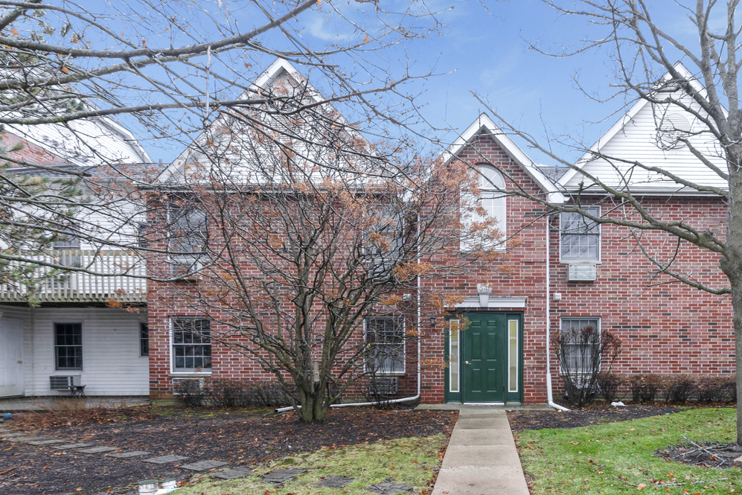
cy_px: 367
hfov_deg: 66.2
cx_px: 486
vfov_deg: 46.6
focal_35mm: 27
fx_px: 553
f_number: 11
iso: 100
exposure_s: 1/4
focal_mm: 16.5
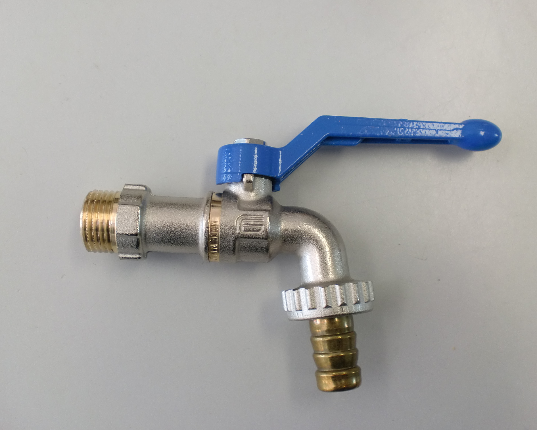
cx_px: 270
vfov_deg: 40.1
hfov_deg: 49.1
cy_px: 215
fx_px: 588
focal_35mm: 37
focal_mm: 6.3
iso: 100
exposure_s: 1/60
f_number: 3.1
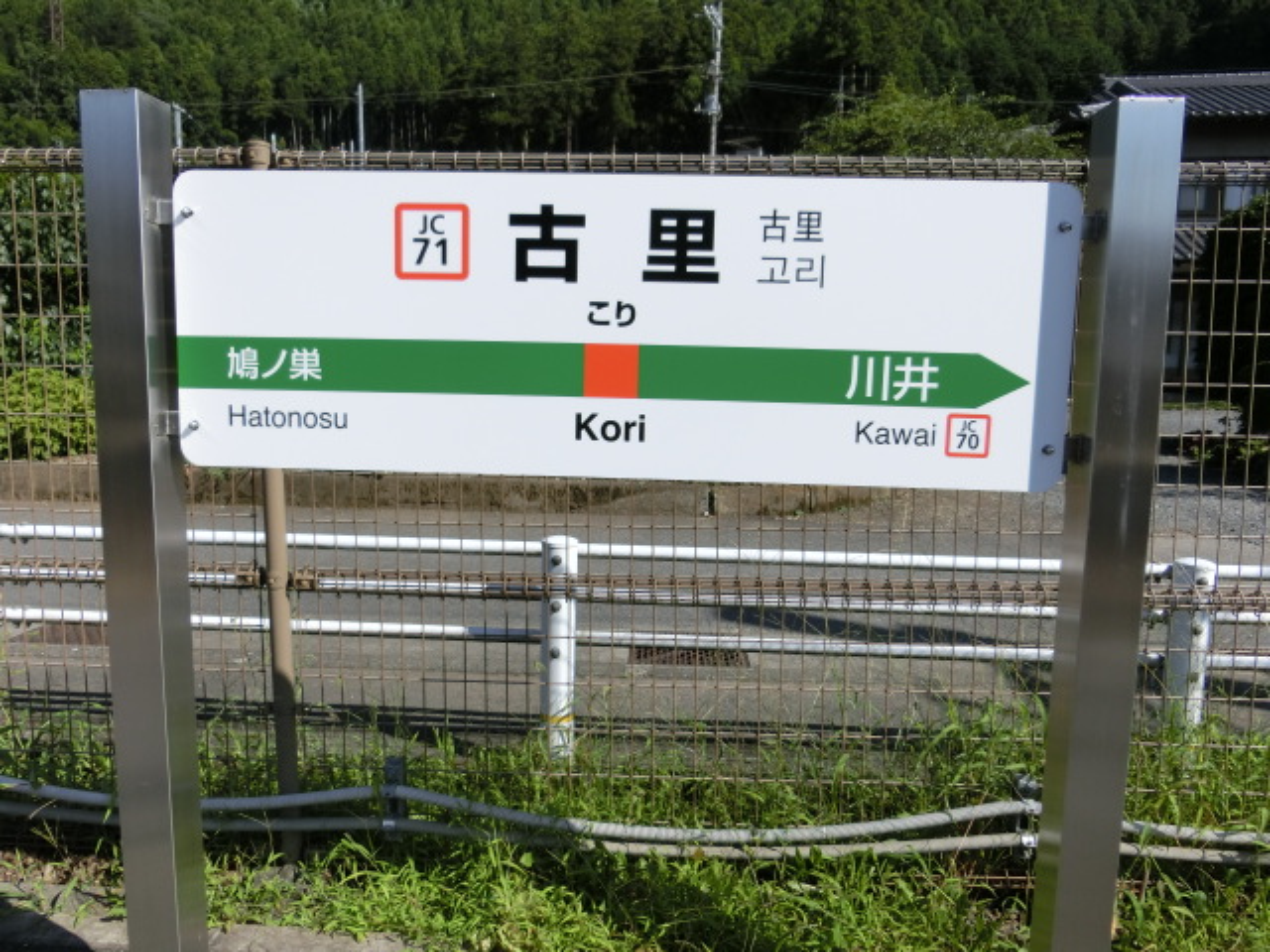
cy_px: 476
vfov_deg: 54.9
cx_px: 635
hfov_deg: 69.4
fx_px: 917
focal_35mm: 25
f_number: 7
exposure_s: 1/320
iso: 80
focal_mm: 4.5
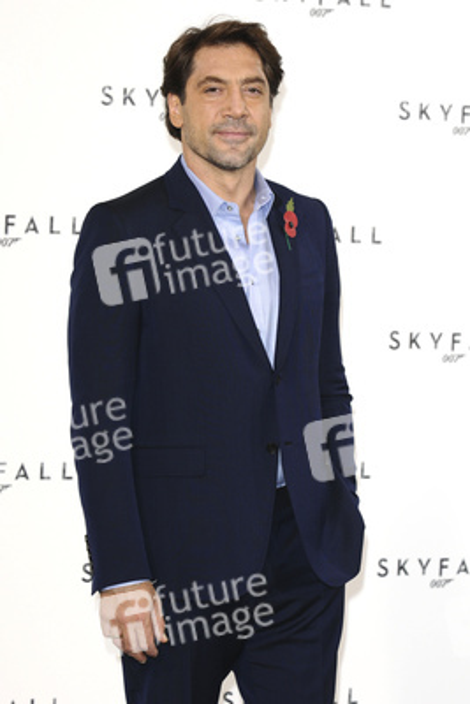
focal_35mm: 138
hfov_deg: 9.9
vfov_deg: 14.9
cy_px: 352
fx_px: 2700
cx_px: 235
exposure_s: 1/250
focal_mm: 92
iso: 320
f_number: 4.5
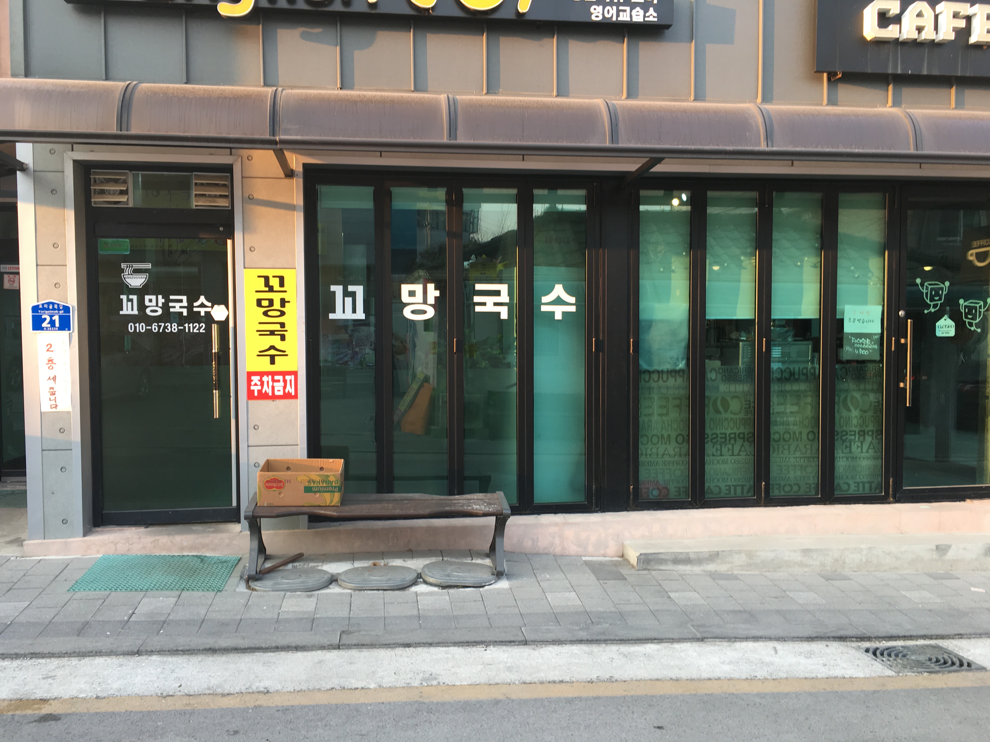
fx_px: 829
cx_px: 495
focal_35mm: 29
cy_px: 371
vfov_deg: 48.2
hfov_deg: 61.7
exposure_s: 1/60
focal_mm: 4.15
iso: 25
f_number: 2.2
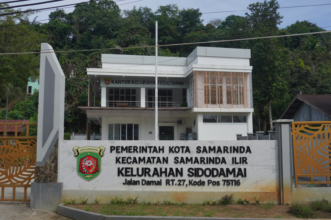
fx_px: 303
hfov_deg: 57.2
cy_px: 110
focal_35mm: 33
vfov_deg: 40.0
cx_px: 166
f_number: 13
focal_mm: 22
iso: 100
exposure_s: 1/200
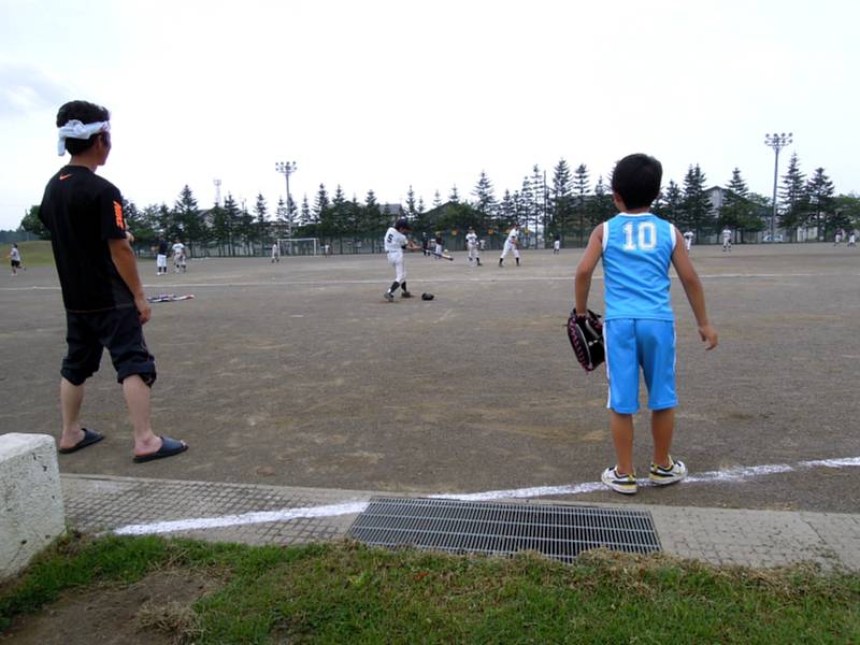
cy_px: 322
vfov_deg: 56.8
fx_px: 596
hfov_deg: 71.6
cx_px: 430
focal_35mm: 24
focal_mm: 4.3
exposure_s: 1/1250
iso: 160
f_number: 3.5
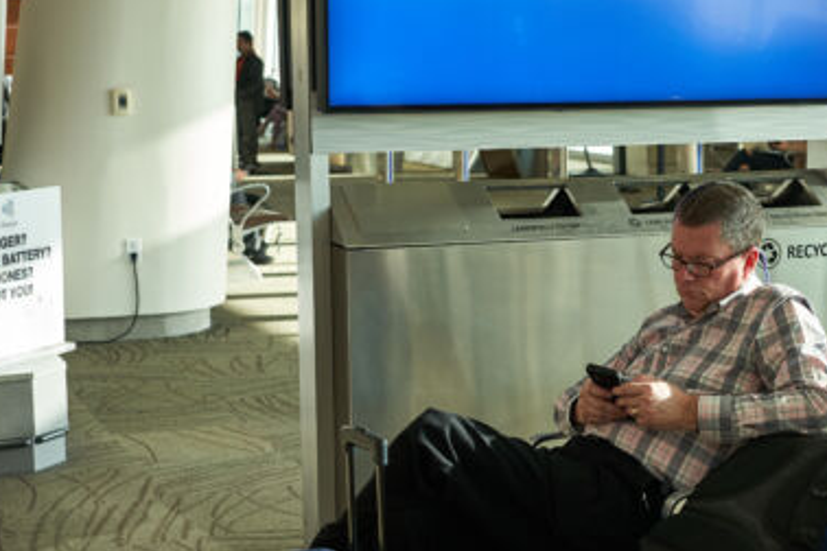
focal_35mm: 74
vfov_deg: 18.4
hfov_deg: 27.1
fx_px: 1700
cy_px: 296
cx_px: 597
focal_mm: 35
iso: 100
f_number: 3.5
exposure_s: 1/60
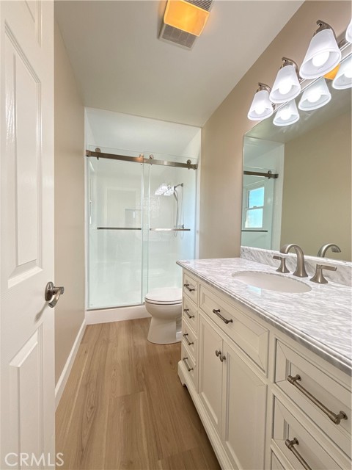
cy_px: 235
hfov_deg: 85.7
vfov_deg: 102.1
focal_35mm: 14
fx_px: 190
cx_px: 176
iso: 160
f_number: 2.2
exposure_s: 1/120
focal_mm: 2.22
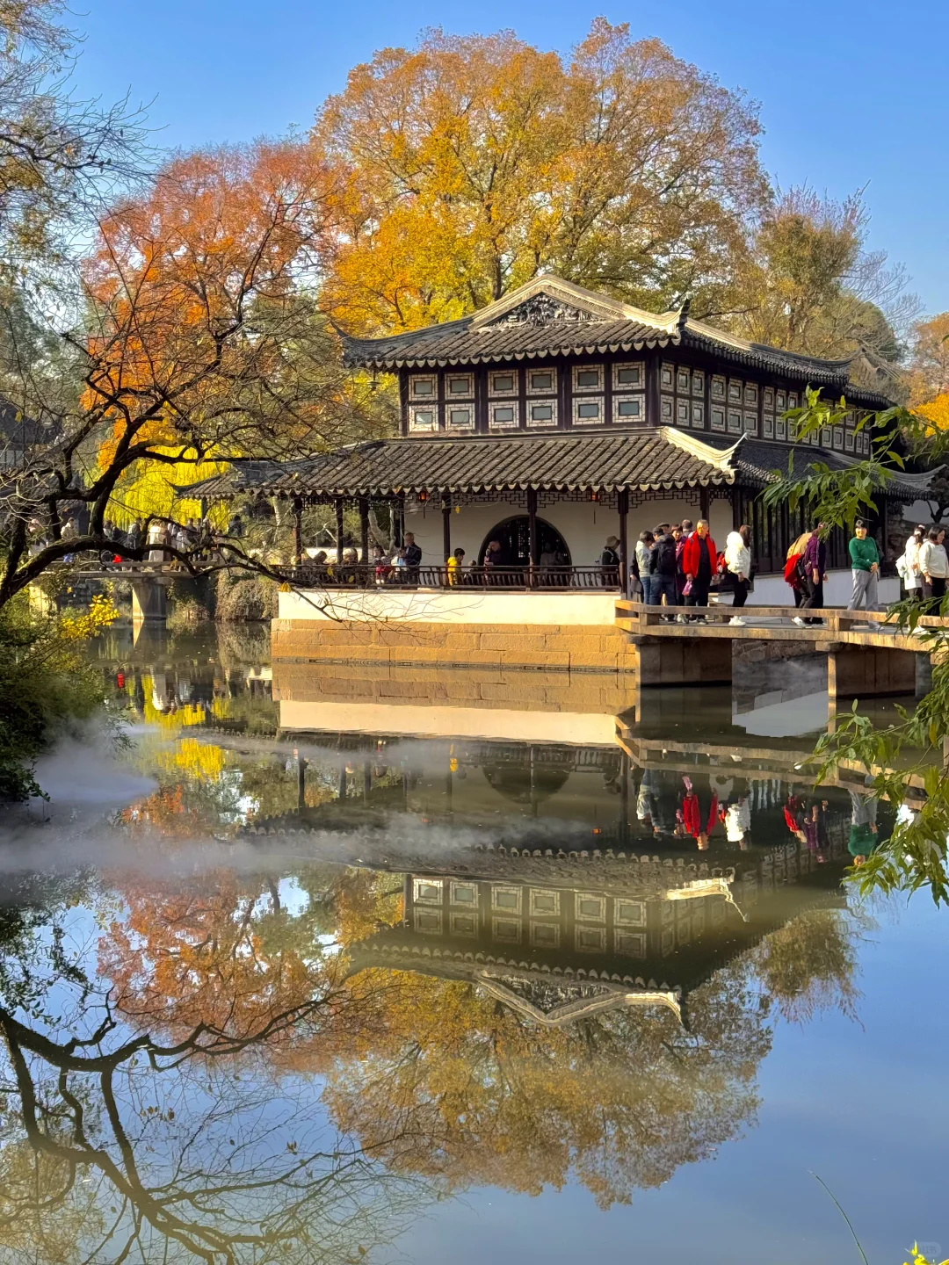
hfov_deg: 30.3
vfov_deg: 39.7
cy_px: 632
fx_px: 1755
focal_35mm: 48
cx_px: 474
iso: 80
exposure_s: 1/1575
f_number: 1.78
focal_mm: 6.76
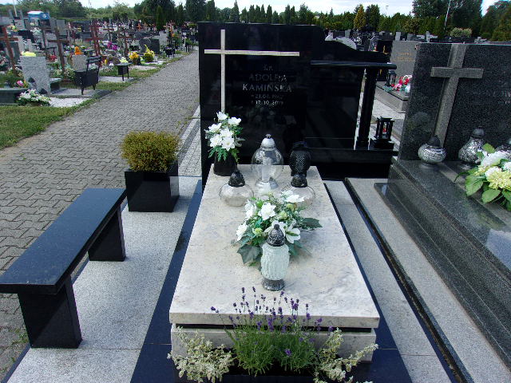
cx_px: 256
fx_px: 399
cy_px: 192
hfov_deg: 65.3
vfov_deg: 51.4
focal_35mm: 27
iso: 80
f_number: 10.4
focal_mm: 4.9
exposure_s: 1/52
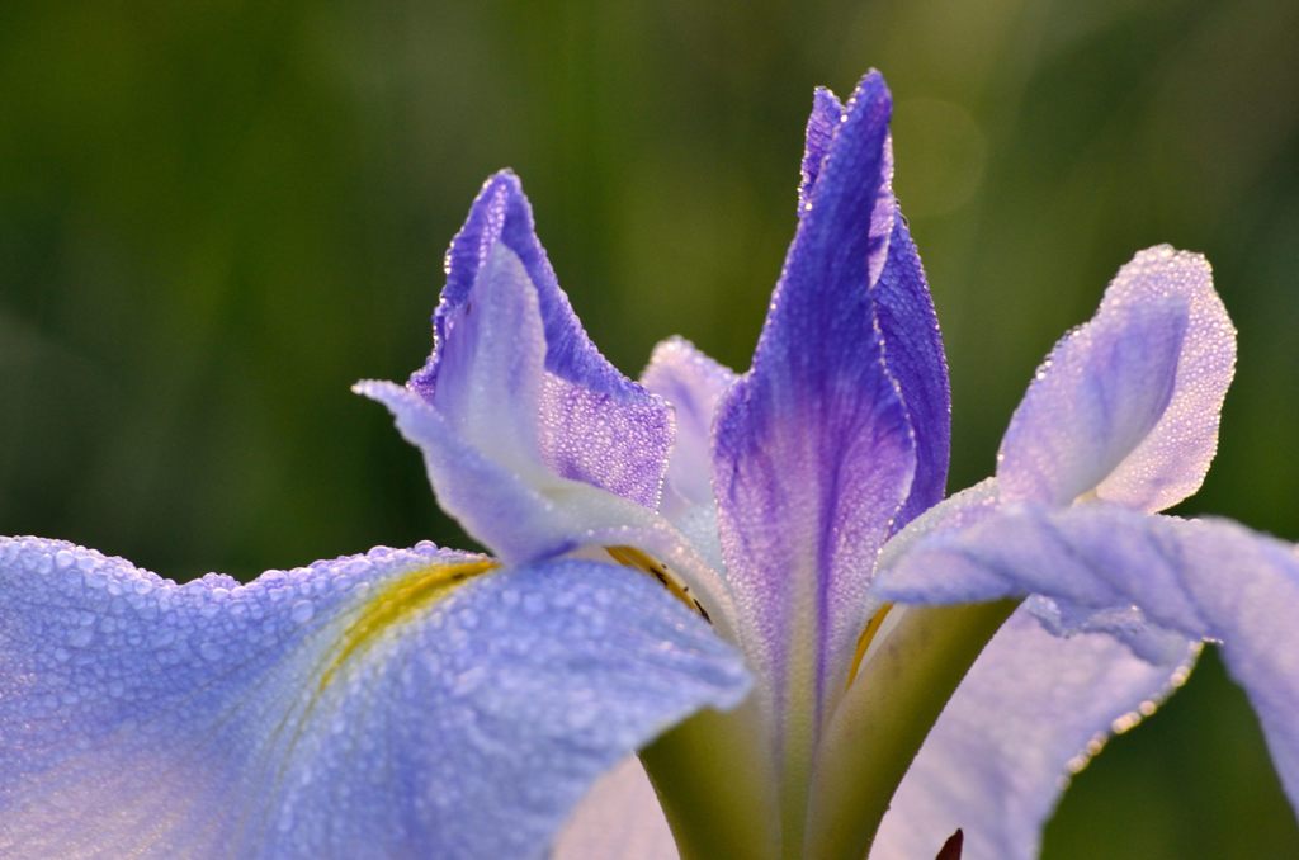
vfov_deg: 4.6
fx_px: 10801
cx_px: 650
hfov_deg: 6.9
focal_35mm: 300
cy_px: 430
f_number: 11
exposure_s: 1/100
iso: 320
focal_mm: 200
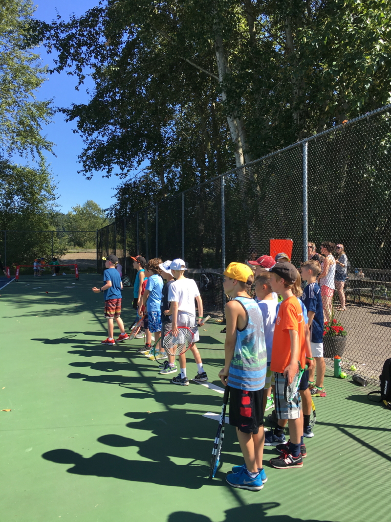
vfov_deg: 61.7
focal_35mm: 29
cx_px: 196
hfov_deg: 48.2
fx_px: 437
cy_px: 261
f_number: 2.2
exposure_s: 1/793
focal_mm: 4.15
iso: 25
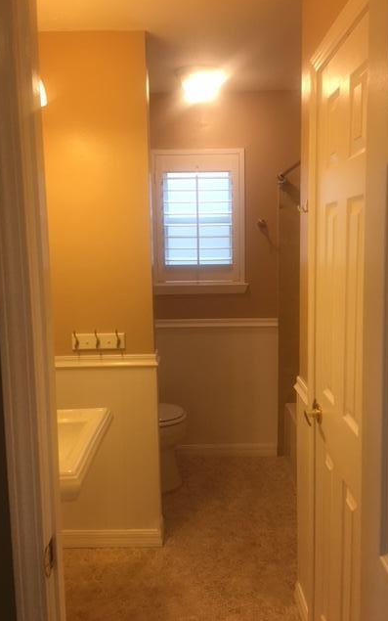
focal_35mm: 31
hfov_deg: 40.6
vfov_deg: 61.2
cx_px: 190
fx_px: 524
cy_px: 309
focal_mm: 4.15
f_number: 2.2
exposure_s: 1/15
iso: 32
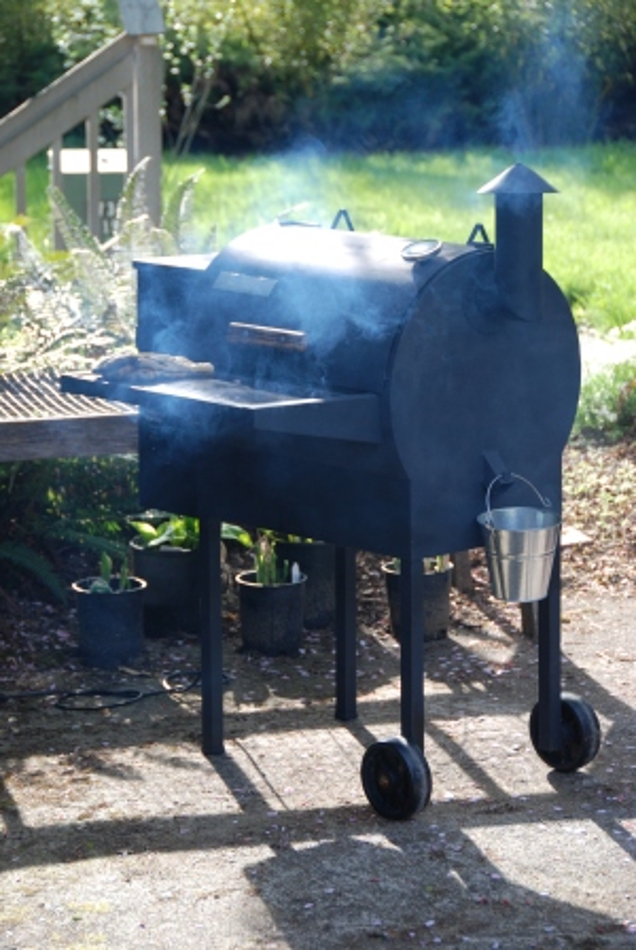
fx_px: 3170
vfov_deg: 17.0
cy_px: 475
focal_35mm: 120
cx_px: 318
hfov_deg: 11.5
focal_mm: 80
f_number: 5.3
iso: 220
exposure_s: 1/125
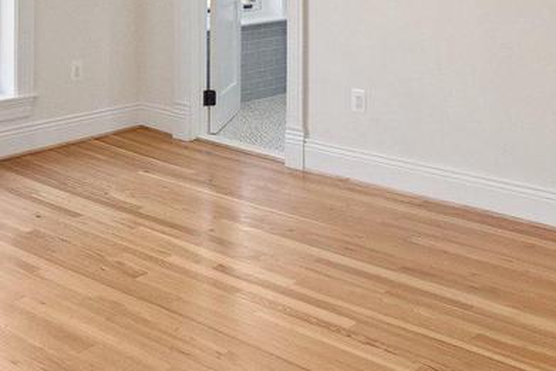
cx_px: 205
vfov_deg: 21.4
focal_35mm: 59
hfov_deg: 33.7
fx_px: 912
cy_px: -72
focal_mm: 16
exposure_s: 1/160
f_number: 7.1
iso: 2500
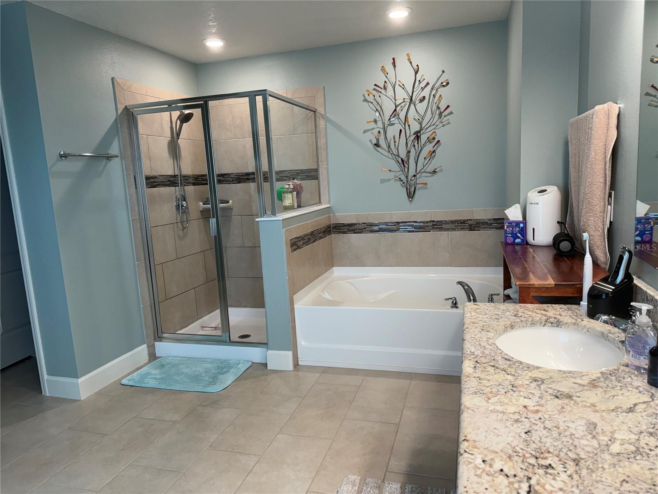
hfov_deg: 71.6
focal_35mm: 24
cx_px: 329
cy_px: 247
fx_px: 456
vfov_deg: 56.8
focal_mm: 6.76
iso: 100
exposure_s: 1/120
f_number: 1.78
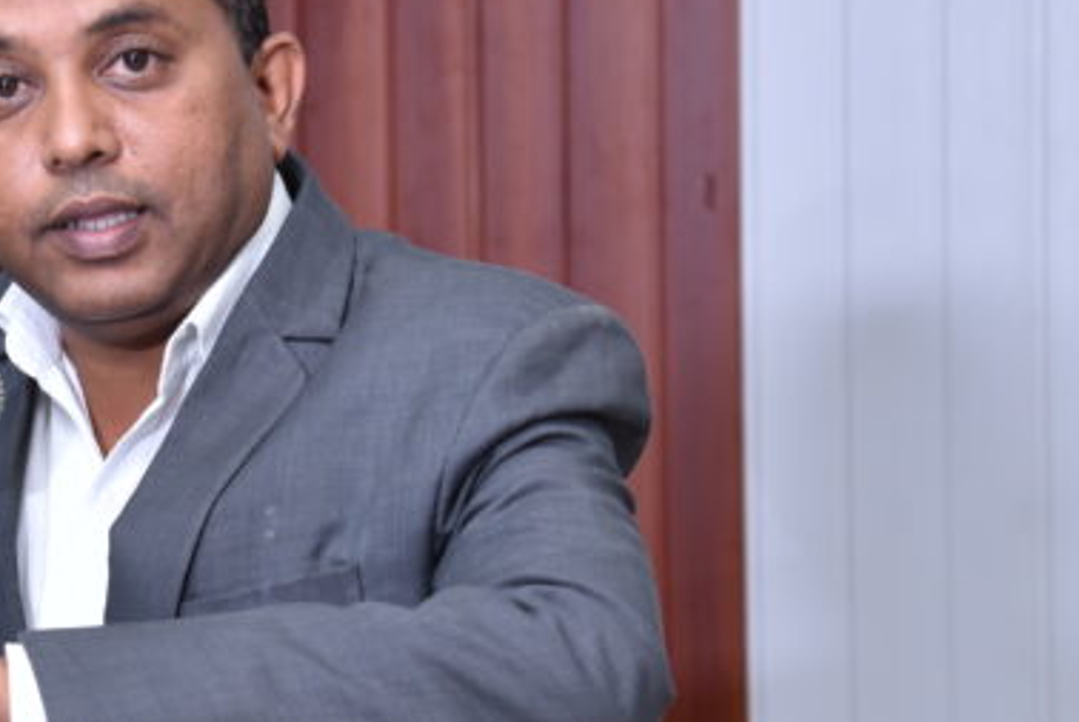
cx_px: -91
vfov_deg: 8.8
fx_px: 4711
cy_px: 391
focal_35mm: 157
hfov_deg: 12.8
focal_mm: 58
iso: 400
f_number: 5.6
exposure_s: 1/125
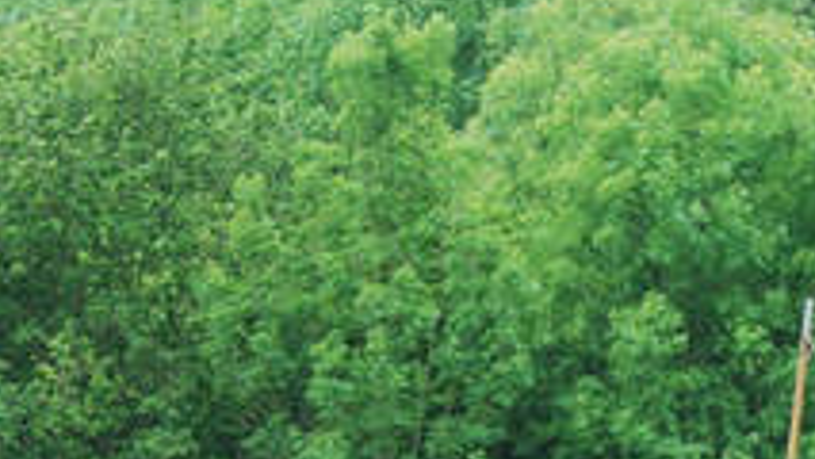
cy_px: 719
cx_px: 509
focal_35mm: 929
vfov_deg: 1.3
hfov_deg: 2.3
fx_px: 20084
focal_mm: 180
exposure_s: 1/500
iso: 500
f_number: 5.3
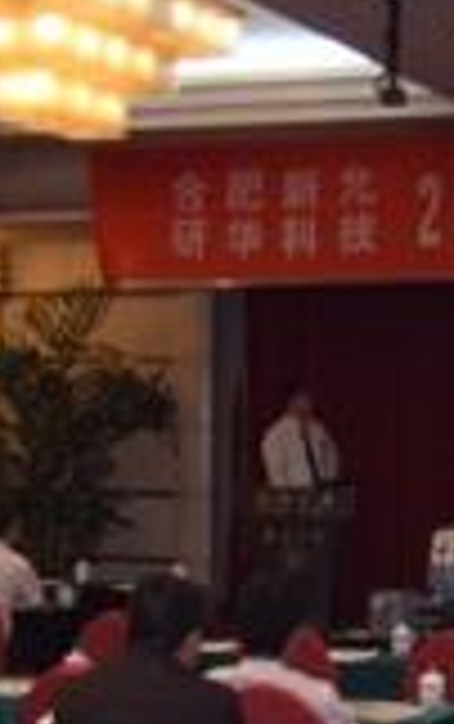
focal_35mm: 103
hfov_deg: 12.7
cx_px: 324
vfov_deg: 20.1
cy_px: 441
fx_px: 2034
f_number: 2.8
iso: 69
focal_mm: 5.8
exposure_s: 1/30
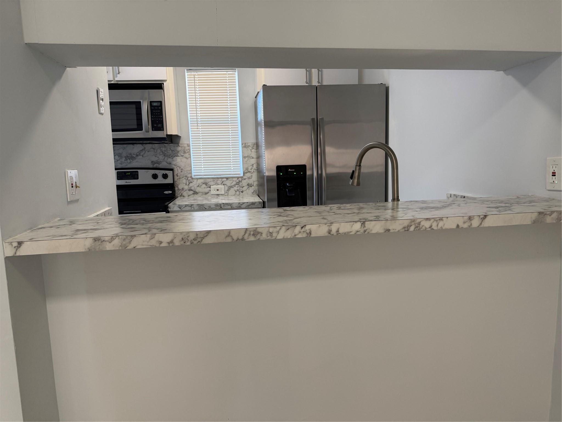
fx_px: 390
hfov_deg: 71.6
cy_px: 211
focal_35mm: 24
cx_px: 281
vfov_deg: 56.8
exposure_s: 1/120
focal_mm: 6.76
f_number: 1.78
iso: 200
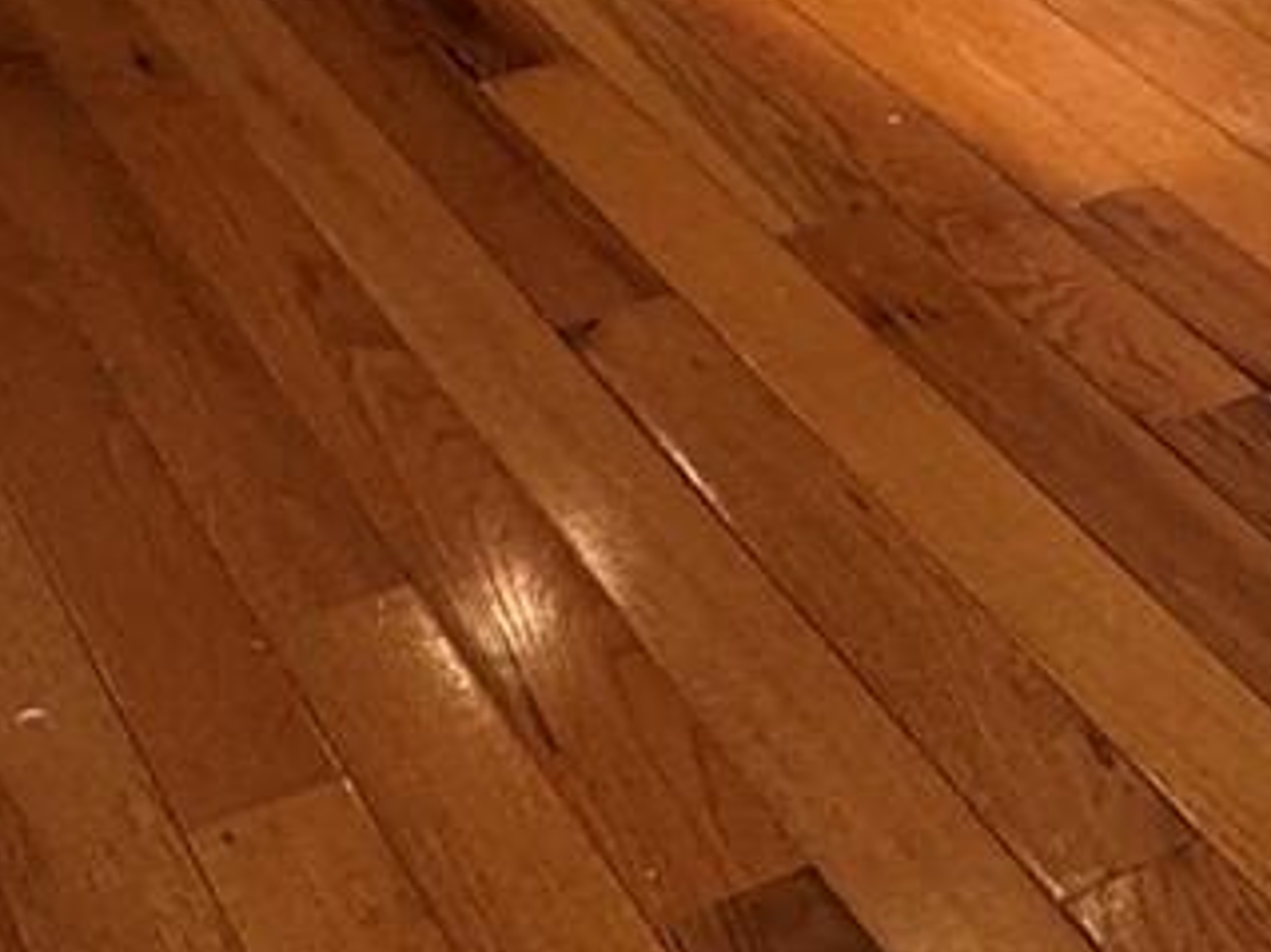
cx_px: 920
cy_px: -1052
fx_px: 3303
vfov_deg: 13.6
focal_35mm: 90
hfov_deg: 21.6
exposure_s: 1/120
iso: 64
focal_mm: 2.22
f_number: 2.2
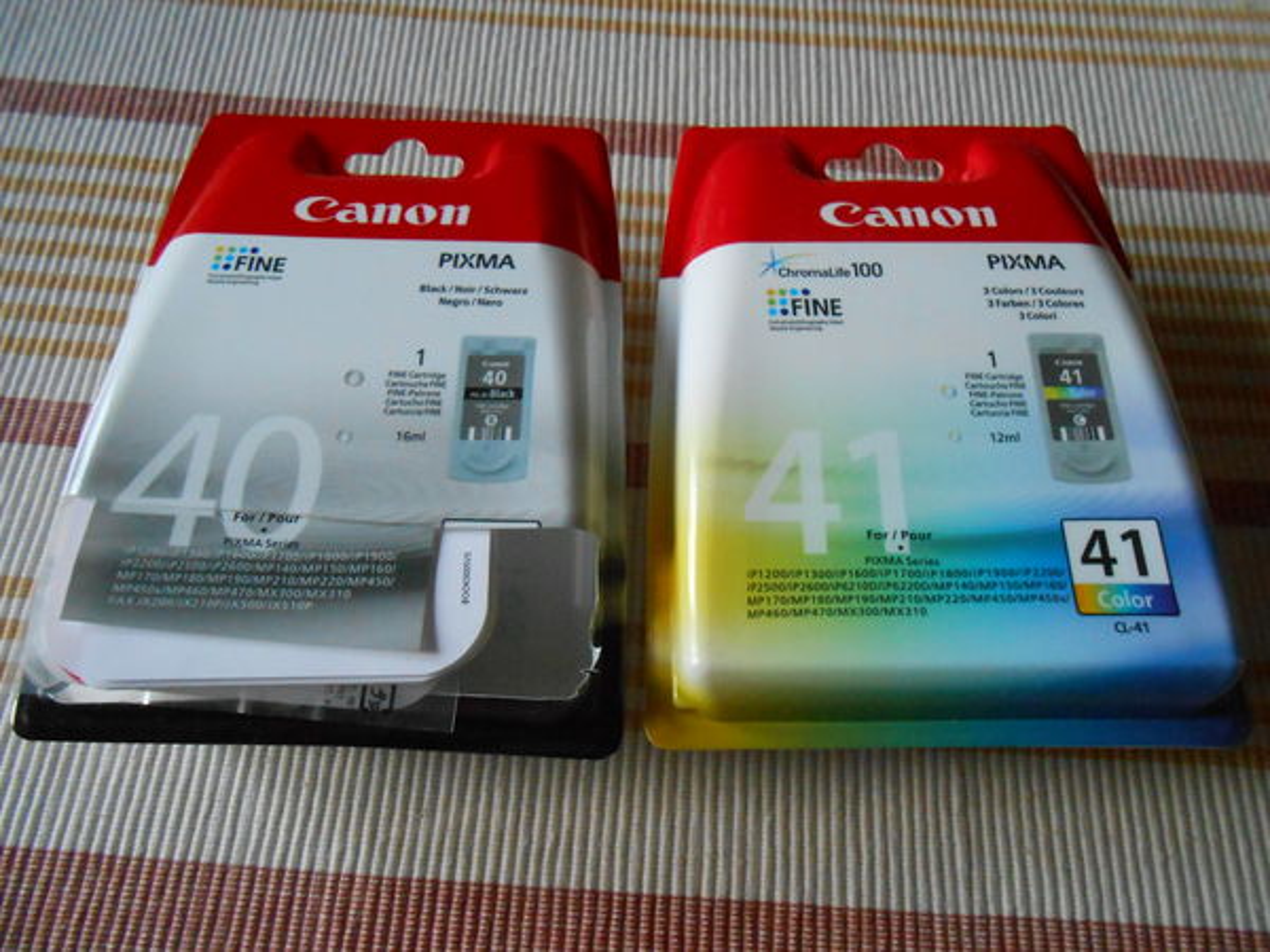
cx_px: 635
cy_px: 476
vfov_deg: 53.1
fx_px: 954
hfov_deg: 67.3
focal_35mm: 26
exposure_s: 1/100
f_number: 3.5
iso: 800
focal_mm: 4.6
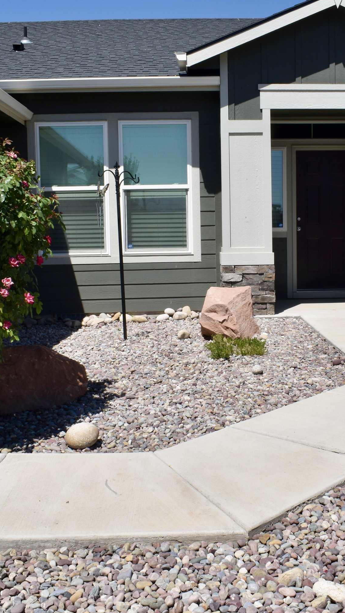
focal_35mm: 43
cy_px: 308
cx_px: 221
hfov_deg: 27.6
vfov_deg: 47.4
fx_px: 699
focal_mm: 18
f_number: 20
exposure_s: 1/80
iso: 100
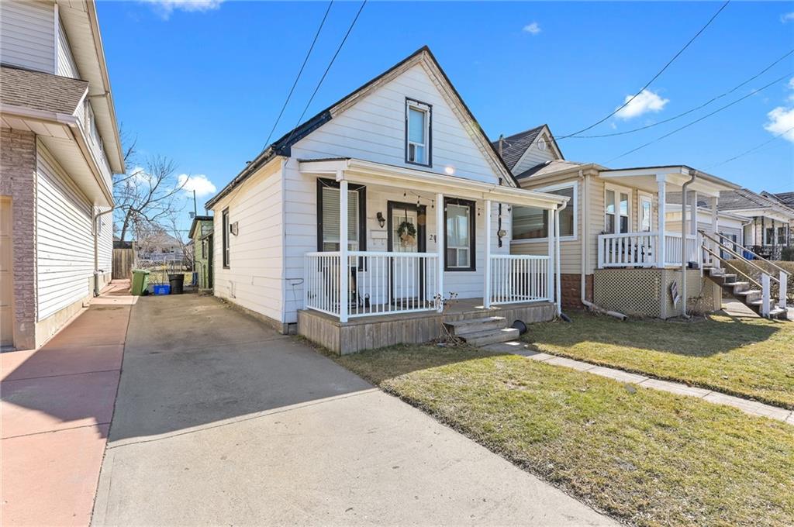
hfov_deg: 93.3
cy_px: 264
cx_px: 397
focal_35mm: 17
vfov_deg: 70.3
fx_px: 374
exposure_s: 1/160
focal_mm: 17
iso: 100
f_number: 10
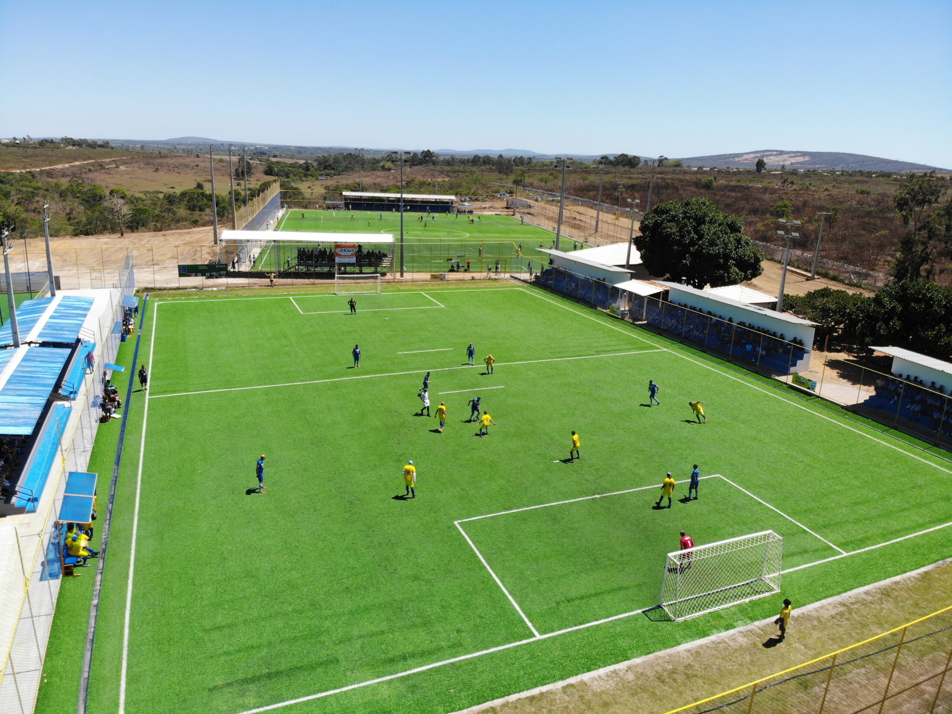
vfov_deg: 56.8
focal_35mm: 24
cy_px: 357
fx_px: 660
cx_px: 476
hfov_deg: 71.6
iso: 109
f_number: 2.8
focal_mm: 4.5
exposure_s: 1/997
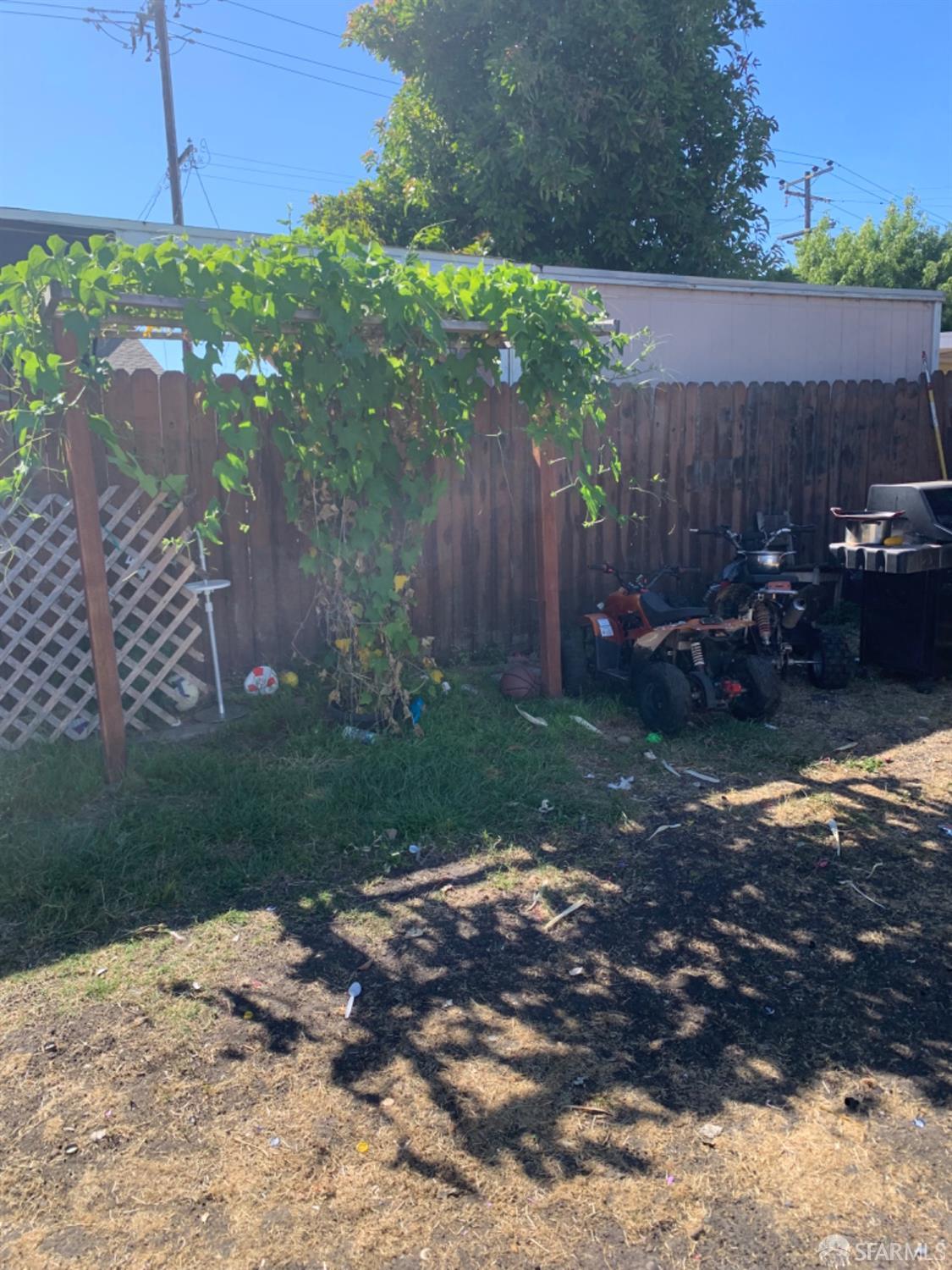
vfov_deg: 67.3
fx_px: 953
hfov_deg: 53.1
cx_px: 476
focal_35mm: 26
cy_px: 635
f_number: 1.8
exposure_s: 1/749
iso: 25
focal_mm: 4.25
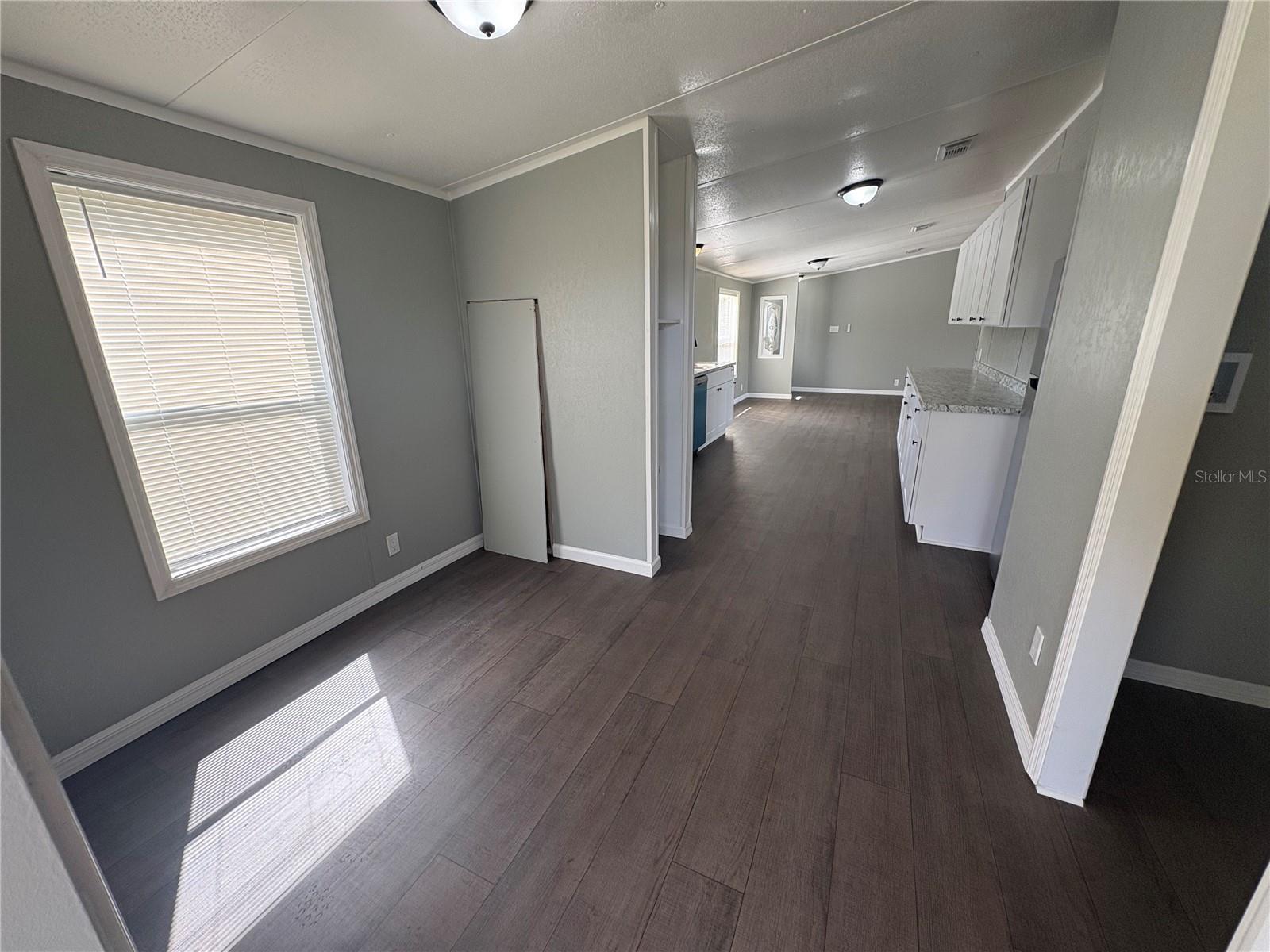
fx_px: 514
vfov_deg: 85.7
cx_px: 635
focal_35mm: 14
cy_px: 476
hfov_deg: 102.1
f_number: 2.2
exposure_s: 1/135
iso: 100
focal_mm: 2.22
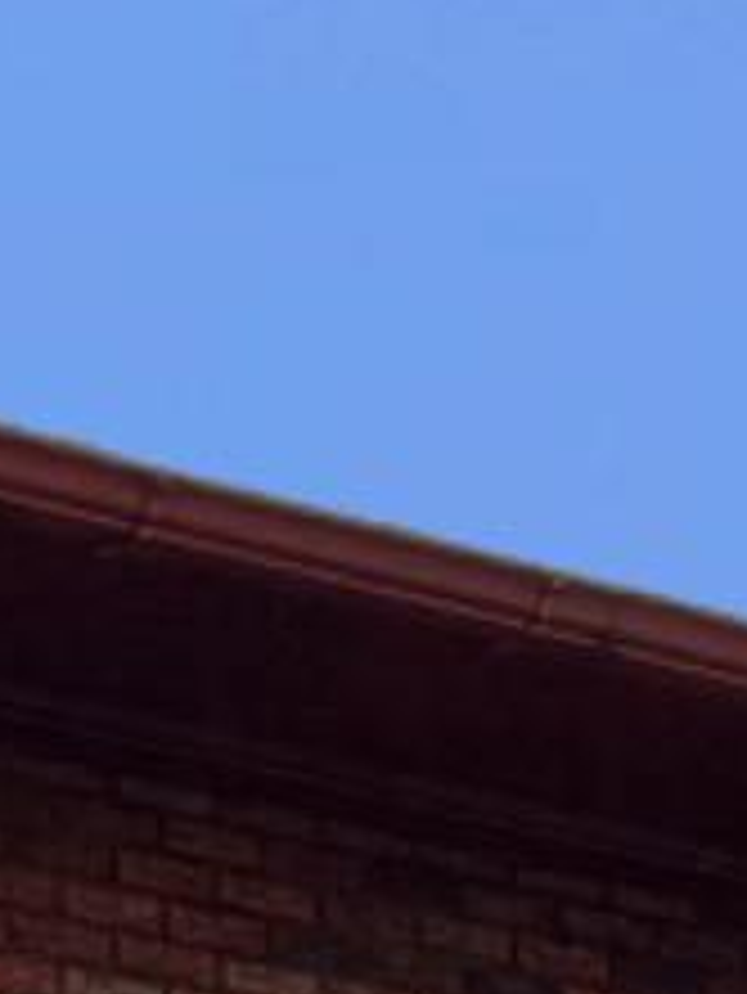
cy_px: 1745
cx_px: -166
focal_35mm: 222
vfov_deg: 8.6
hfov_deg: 6.7
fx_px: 6381
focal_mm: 6.76
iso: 80
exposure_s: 1/360
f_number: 1.78
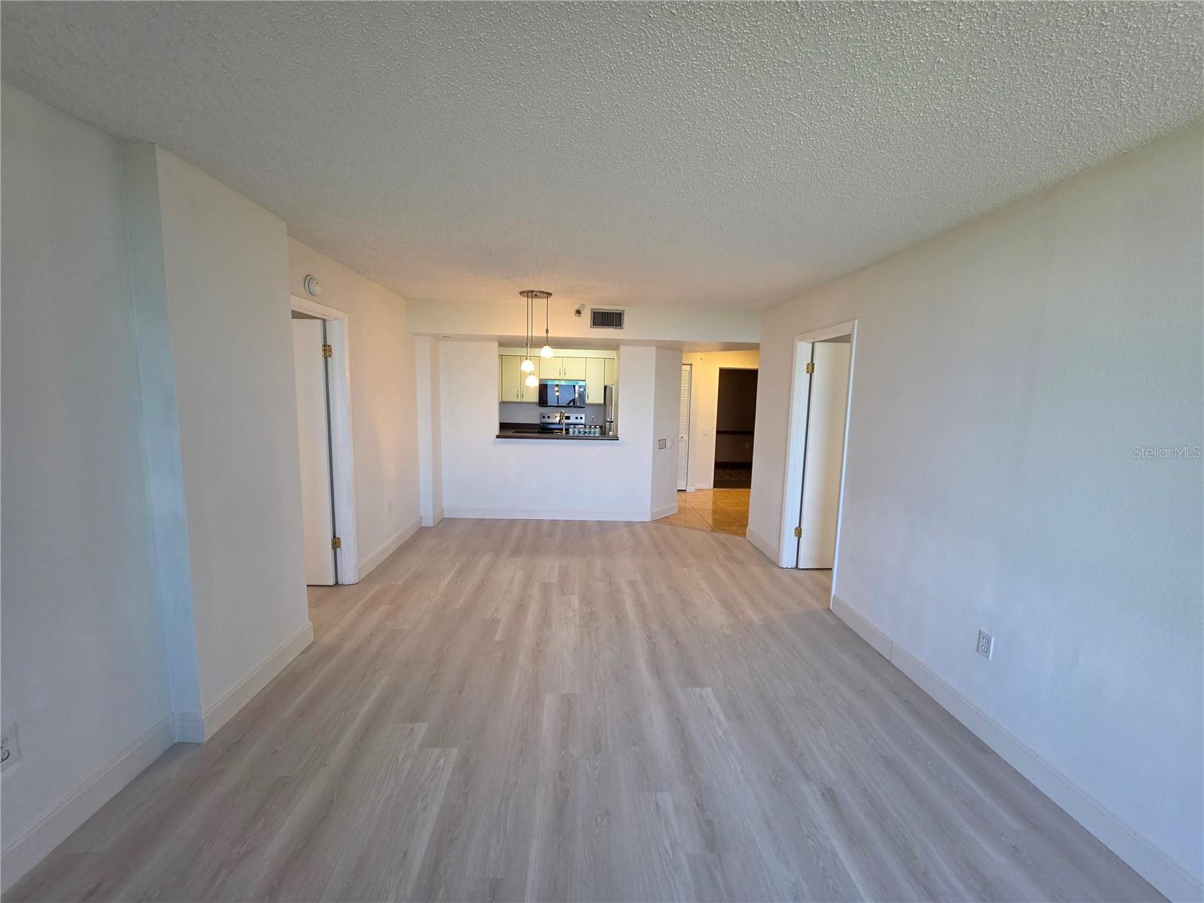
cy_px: 452
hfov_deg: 106.2
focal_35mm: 13
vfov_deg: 89.9
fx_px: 452
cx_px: 602
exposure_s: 1/120
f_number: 1.9
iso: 160
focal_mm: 2.2
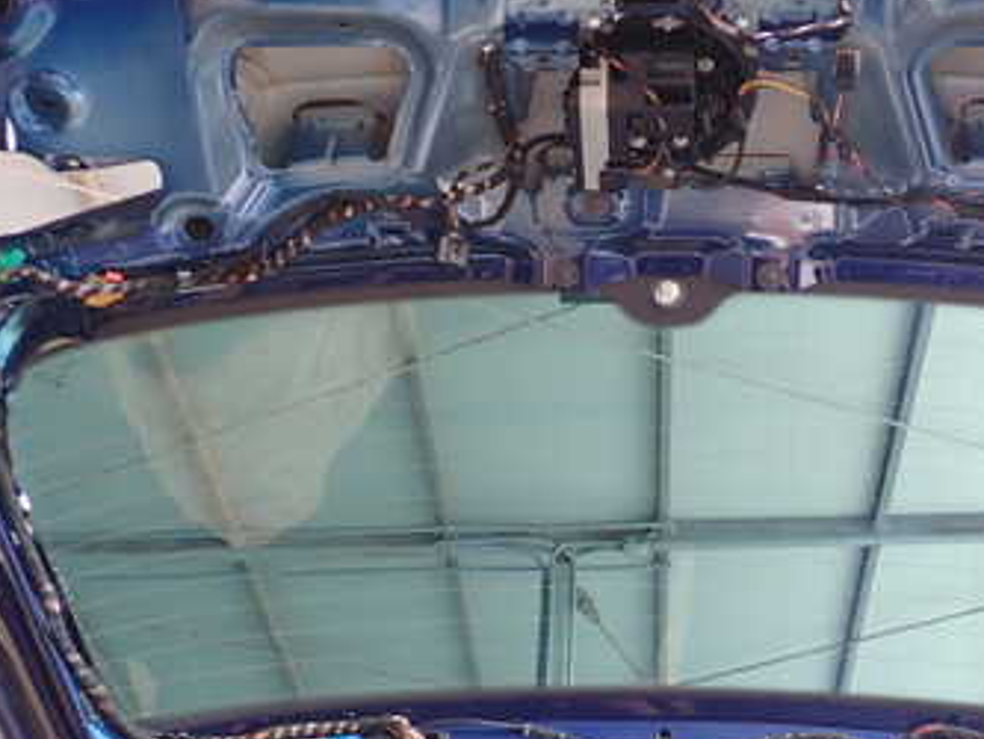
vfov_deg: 27.0
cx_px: 635
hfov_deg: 35.3
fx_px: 1536
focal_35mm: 54
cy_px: 405
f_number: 2.3
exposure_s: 1/80
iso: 100
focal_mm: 5.4
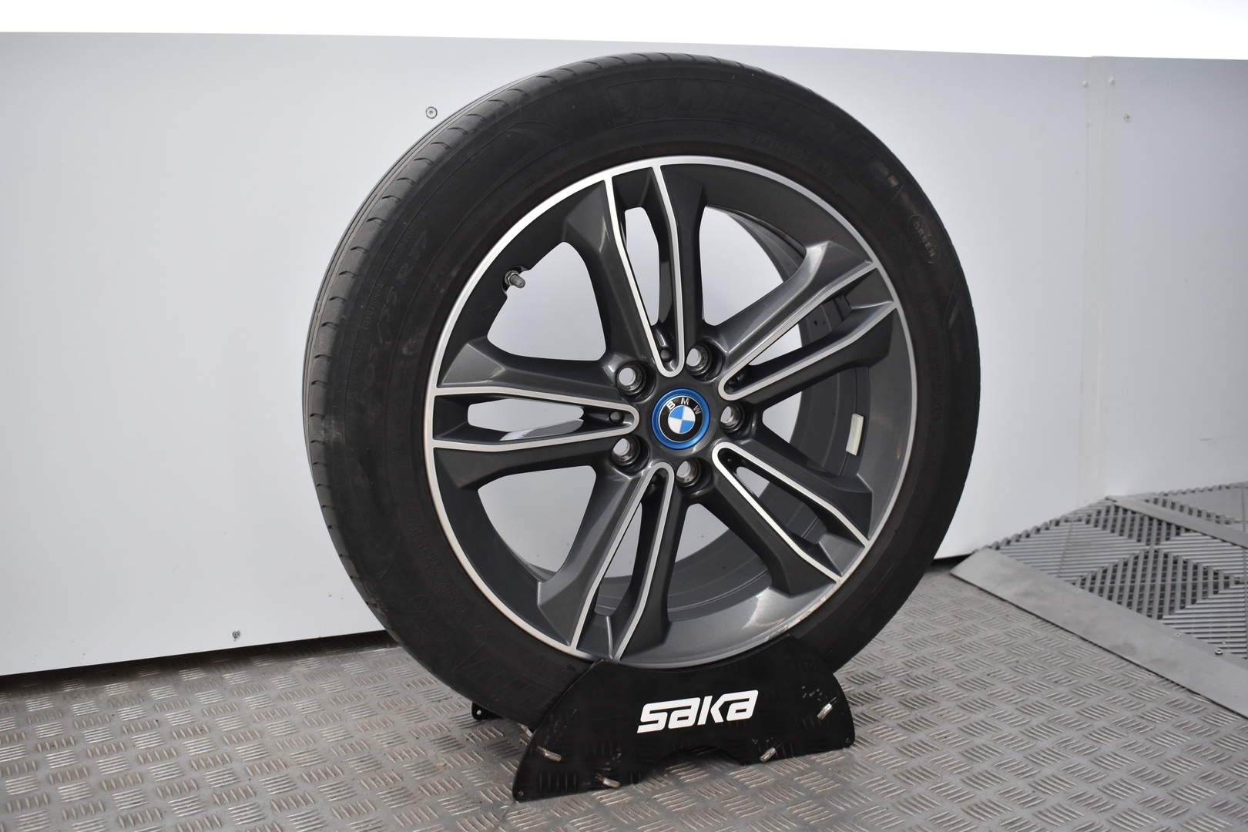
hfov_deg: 53.1
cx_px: 624
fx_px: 1248
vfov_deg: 36.9
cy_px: 416
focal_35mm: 36
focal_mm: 24
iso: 800
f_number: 3.8
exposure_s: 1/40
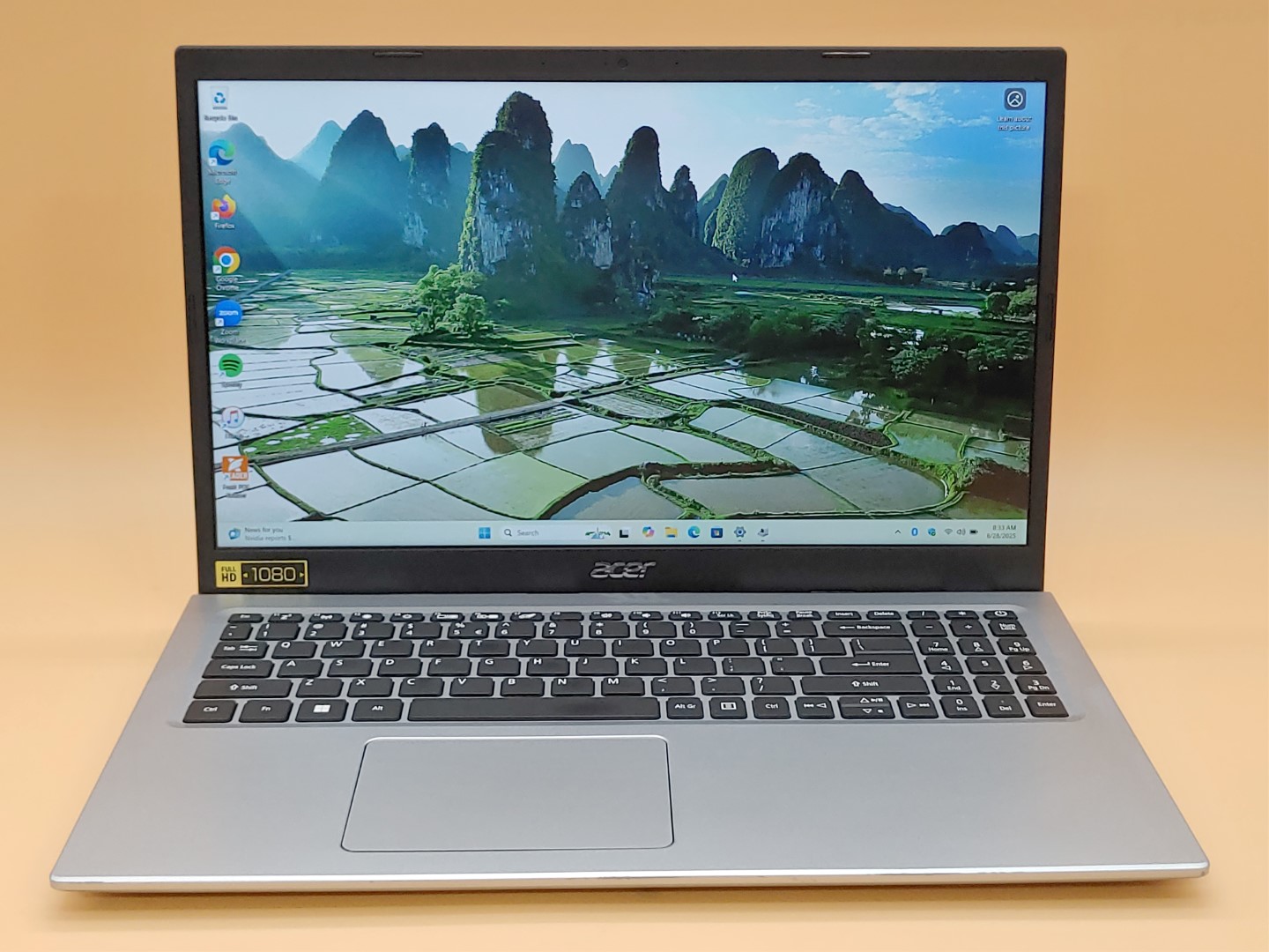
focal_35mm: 52
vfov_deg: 28.0
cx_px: 634
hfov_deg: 36.8
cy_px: 476
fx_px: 1906
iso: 100
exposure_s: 1/120
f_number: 1.8
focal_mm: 4.36
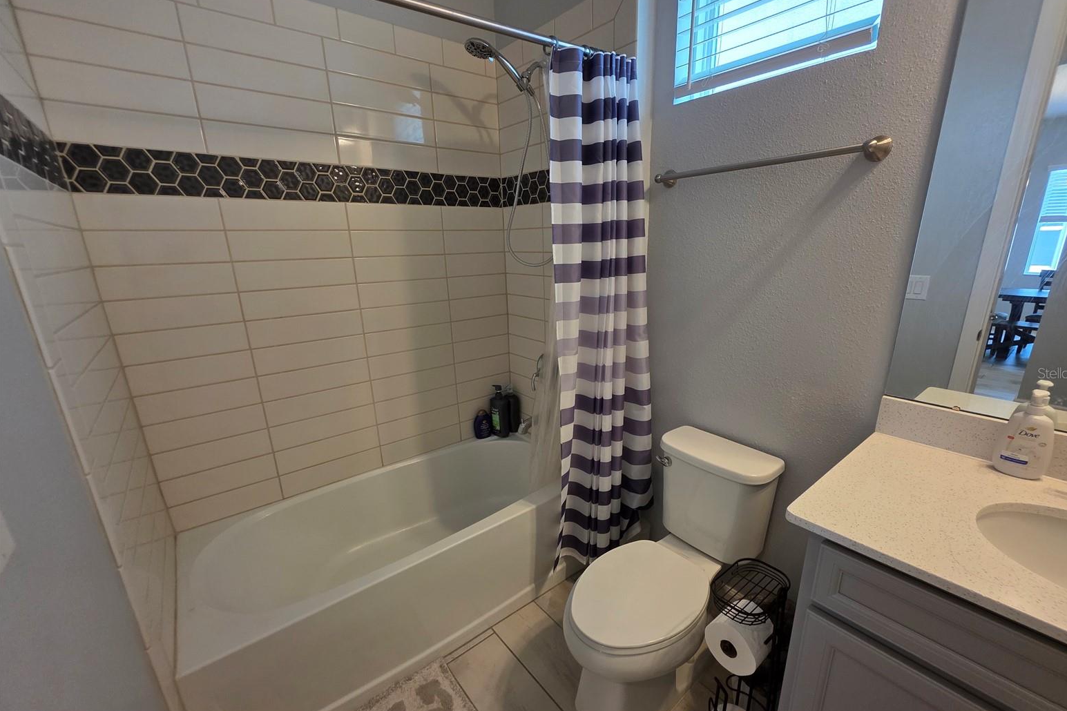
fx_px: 415
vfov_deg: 81.2
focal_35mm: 14
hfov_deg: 104.2
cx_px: 550
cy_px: 373
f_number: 1.9
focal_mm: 2.2
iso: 160
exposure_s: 1/120
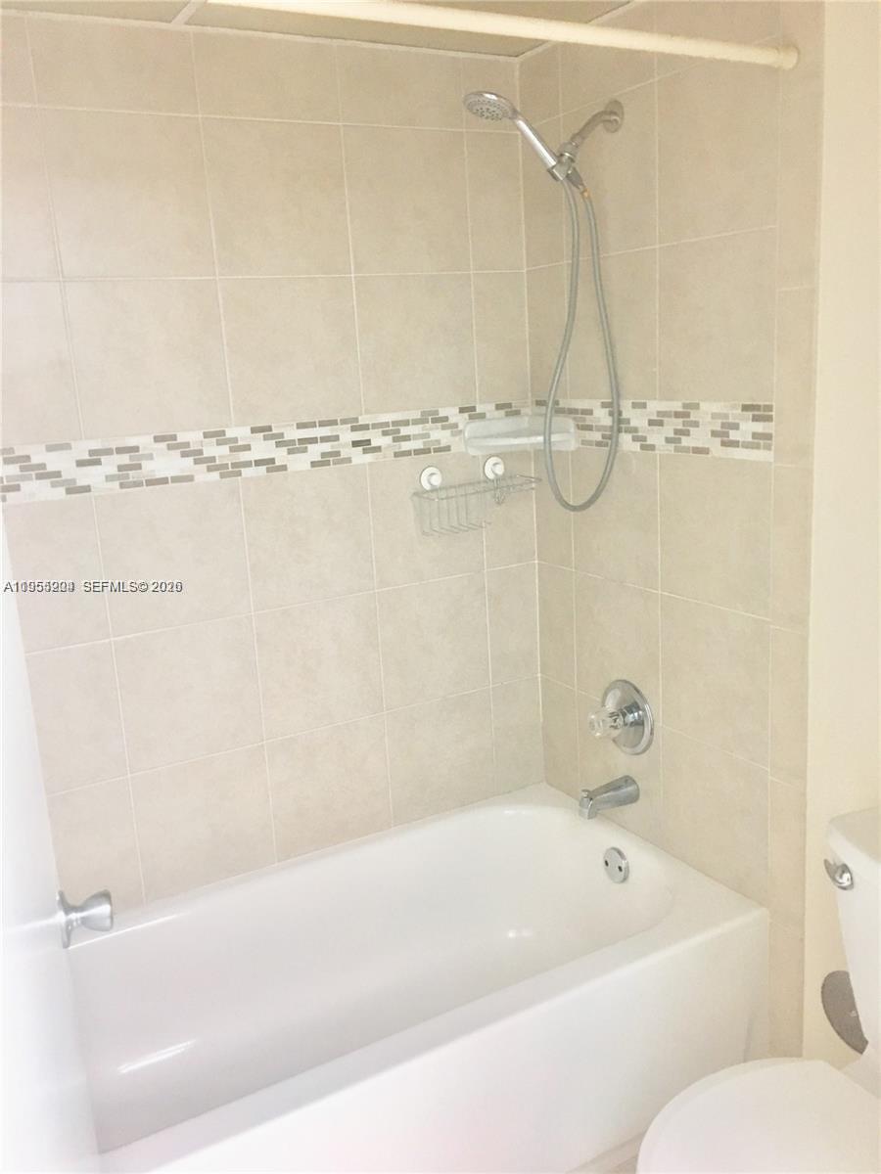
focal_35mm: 29
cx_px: 440
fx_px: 984
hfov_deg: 48.2
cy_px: 587
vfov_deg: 61.7
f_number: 2.2
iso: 100
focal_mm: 4.15
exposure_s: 1/15
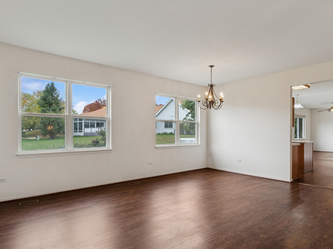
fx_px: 192
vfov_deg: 66.0
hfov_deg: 81.7
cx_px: 156
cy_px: 124
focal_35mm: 20
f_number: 8
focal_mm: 12
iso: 250
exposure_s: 1/13
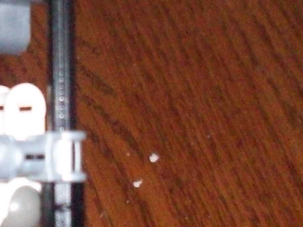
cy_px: 139
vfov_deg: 11.3
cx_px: 33
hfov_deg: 14.9
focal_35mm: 131
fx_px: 1147
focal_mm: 6.2
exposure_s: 1/128
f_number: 2.8
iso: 400
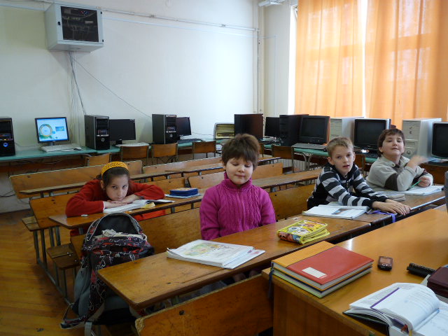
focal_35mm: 27
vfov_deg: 51.4
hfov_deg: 65.3
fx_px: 349
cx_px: 224
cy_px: 168
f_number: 2.8
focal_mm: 4.8
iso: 160
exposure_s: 1/30
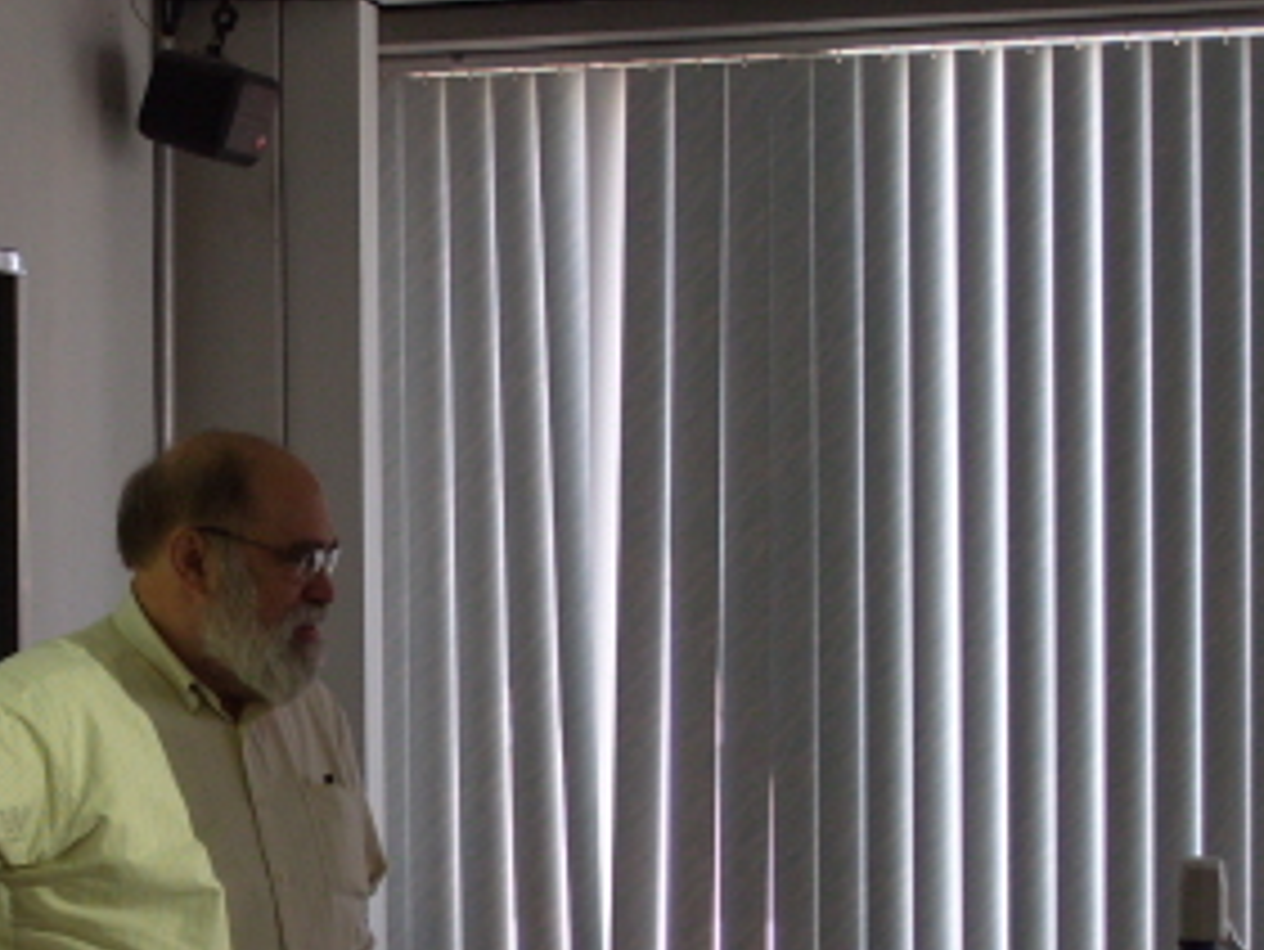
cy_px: 855
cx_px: -40
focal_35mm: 114
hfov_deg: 16.8
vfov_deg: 12.9
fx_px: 4164
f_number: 3.1
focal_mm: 11.1
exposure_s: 1/90
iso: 100
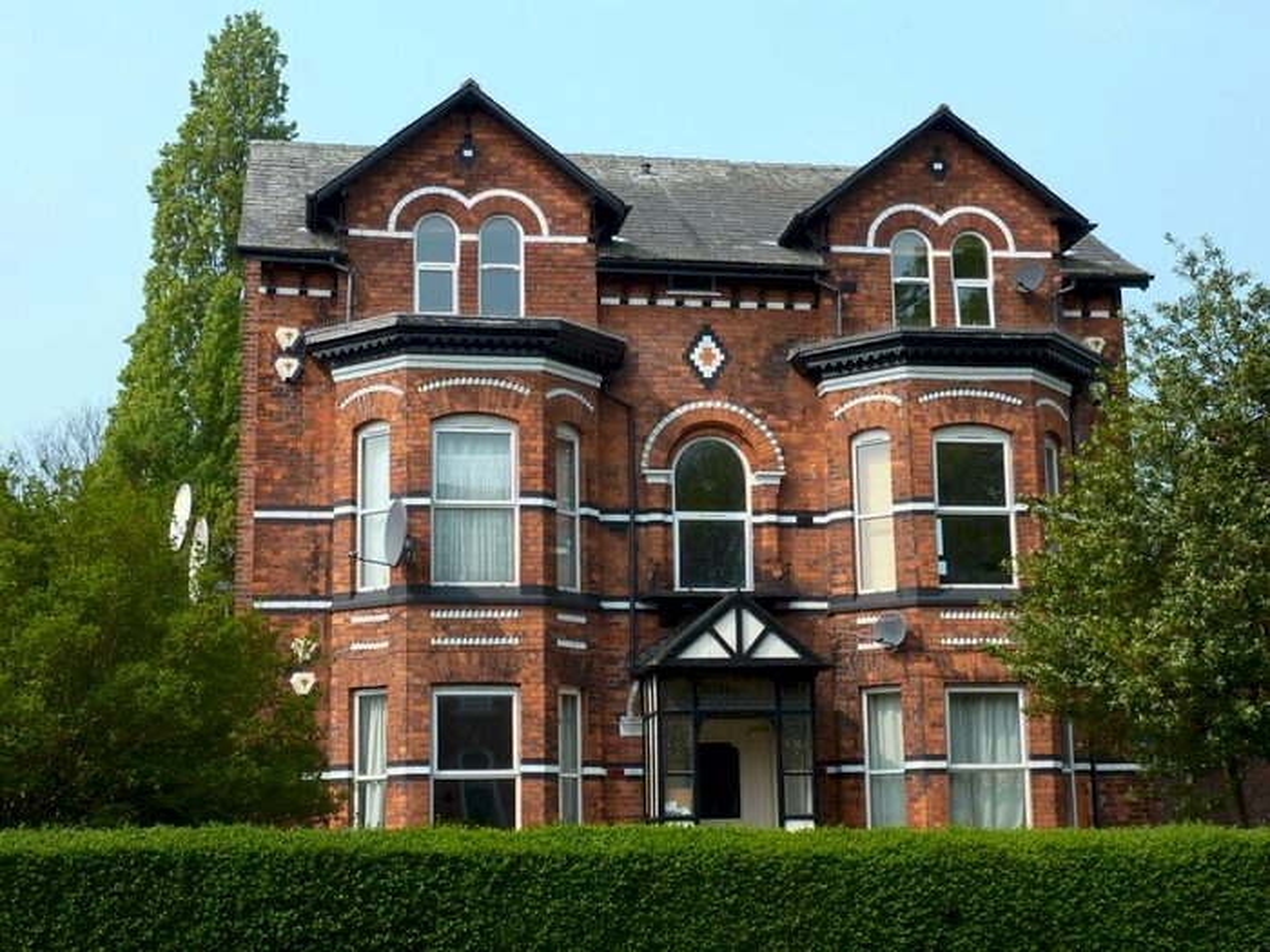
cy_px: 476
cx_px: 635
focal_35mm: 54
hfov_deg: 35.5
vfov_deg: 27.0
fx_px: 1981
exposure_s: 1/400
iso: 80
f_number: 4
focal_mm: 6.1
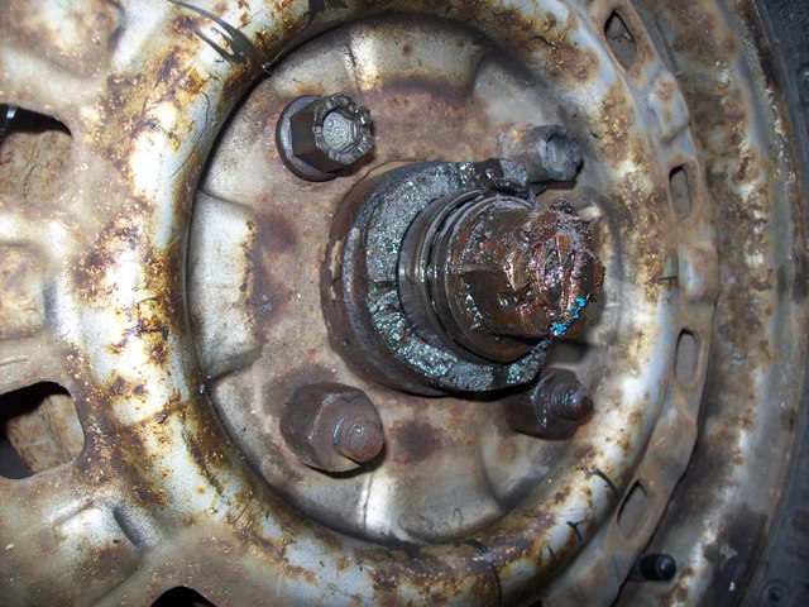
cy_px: 304
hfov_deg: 51.4
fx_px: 841
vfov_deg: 39.7
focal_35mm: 36
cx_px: 404
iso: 80
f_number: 2.7
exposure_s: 1/64
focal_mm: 6
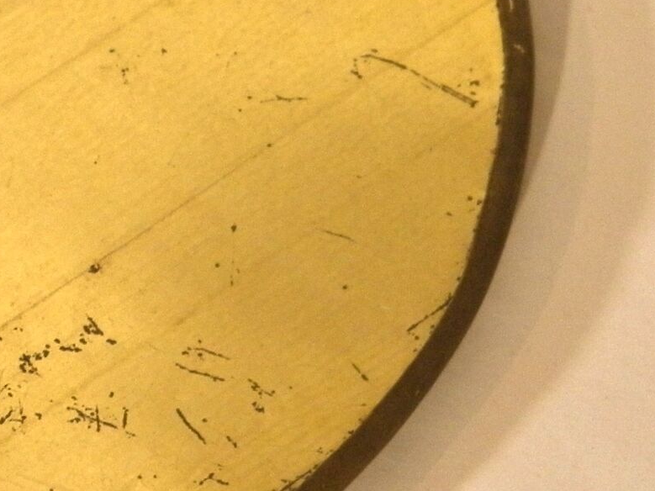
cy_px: 75
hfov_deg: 10.0
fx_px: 3670
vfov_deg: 7.6
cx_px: -156
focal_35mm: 194
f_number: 4.1
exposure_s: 1/10
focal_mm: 10.6
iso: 200
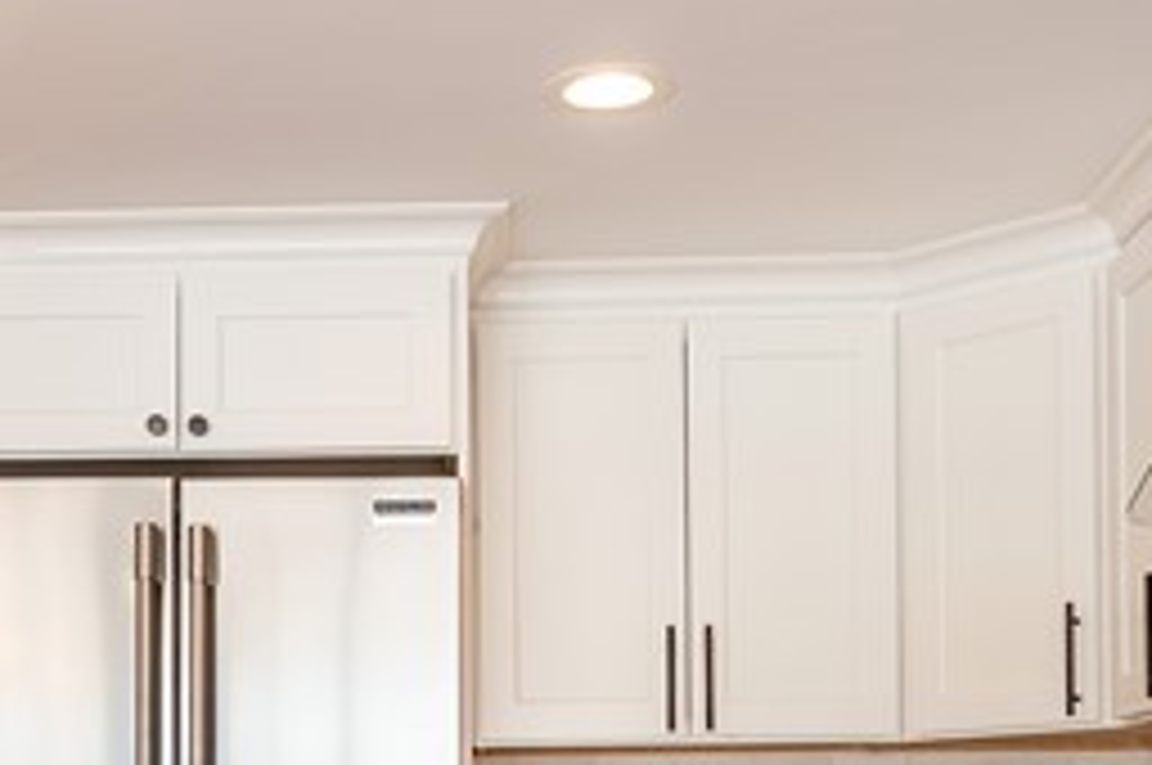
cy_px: 882
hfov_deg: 29.5
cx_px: 392
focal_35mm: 68
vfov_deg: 19.0
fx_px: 2173
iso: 100
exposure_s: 1/25
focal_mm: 16
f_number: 5
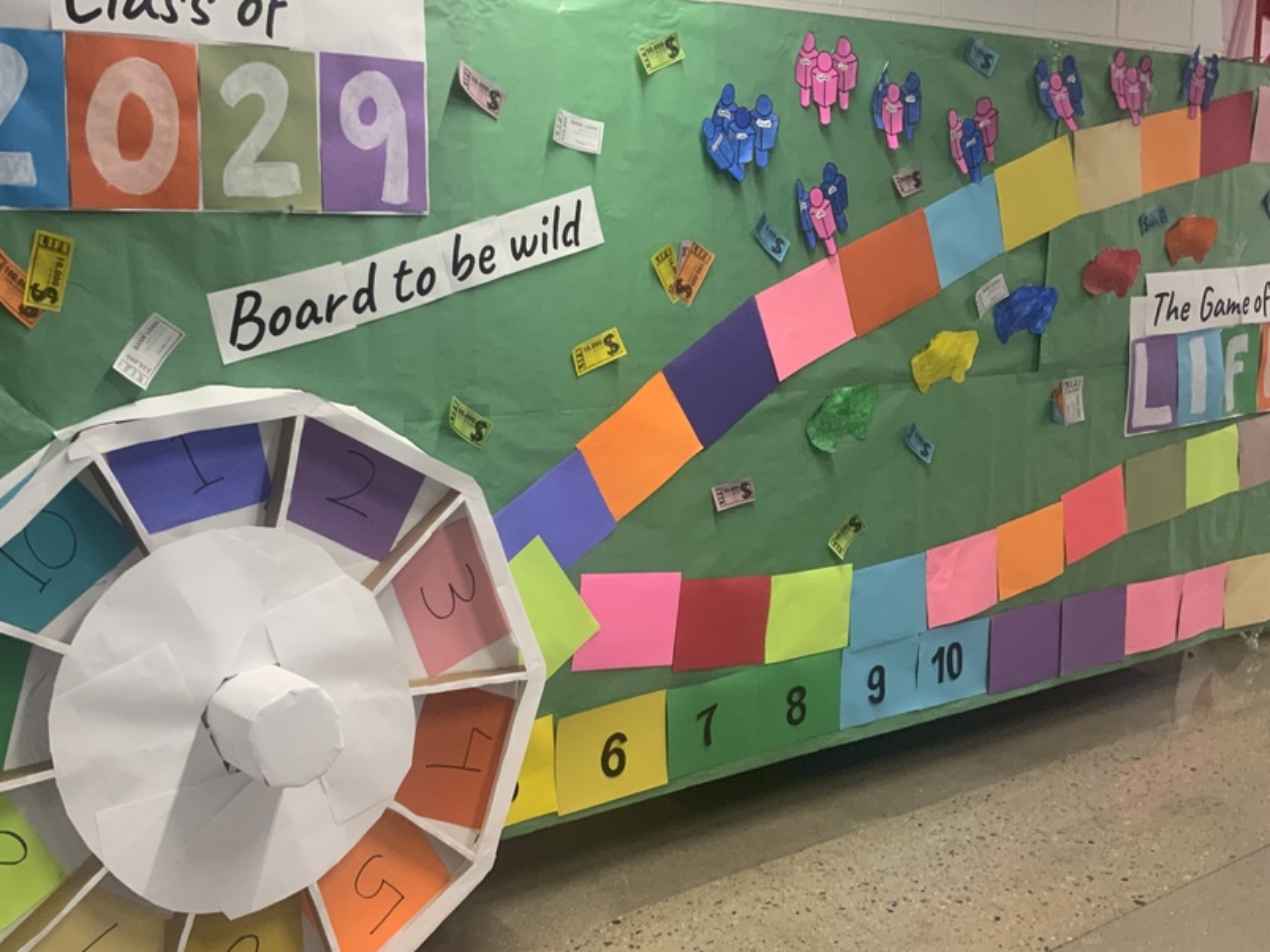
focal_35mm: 37
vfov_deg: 38.6
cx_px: 573
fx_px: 1357
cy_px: 444
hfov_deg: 50.1
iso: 100
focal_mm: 3
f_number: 1.8
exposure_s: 1/60
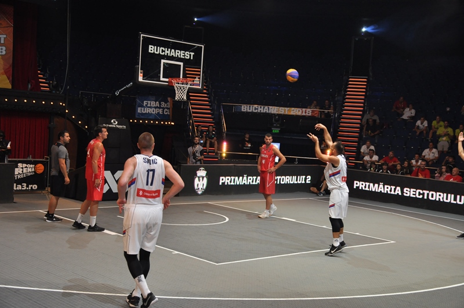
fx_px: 656
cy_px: 154
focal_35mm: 51
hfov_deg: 38.9
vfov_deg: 26.4
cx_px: 232
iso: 800
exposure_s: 1/200
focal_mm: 34
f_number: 4.2
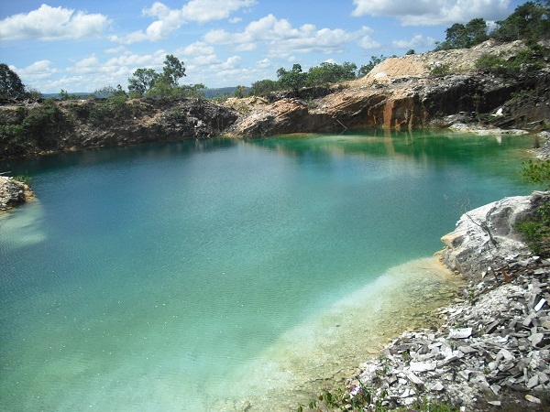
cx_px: 275
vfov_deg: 37.7
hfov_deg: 49.0
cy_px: 206
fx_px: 604
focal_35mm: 38
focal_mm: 6.2
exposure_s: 1/320
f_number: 5.6
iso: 64
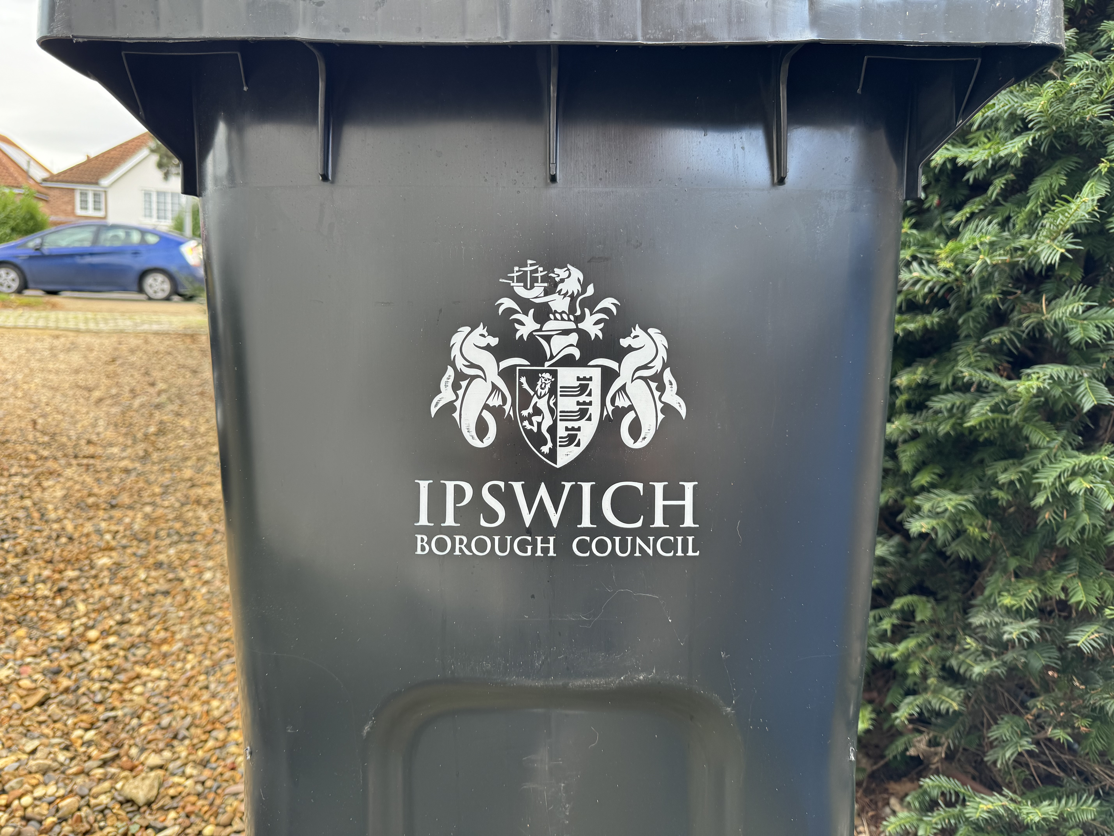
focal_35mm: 24
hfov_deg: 71.6
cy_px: 418
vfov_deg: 56.8
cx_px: 557
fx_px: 772
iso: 100
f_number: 1.78
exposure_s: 1/121
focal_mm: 6.76
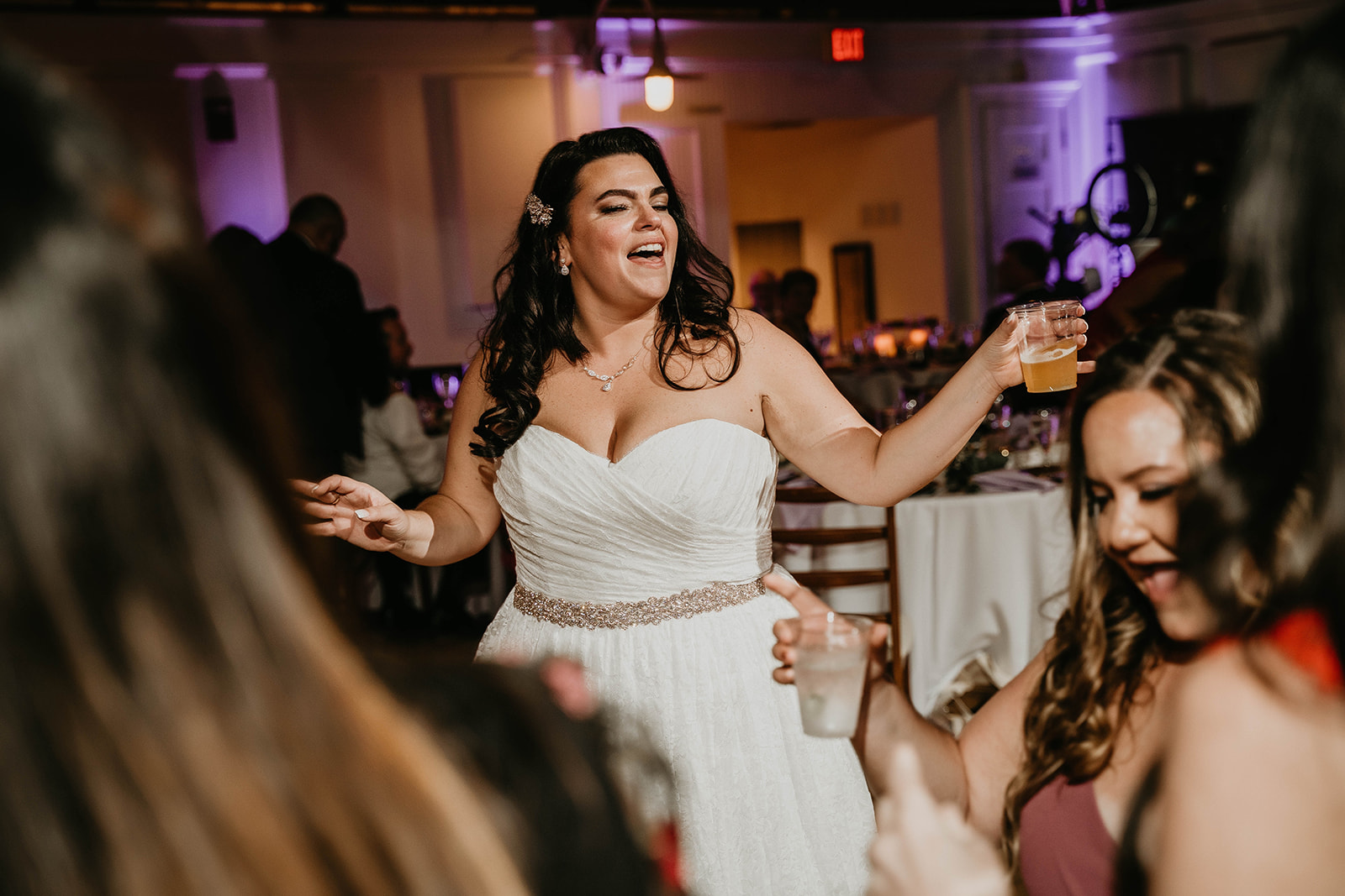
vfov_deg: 23.4
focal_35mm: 58
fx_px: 2167
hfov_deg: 34.5
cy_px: 448
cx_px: 672
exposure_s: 1/60
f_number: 3.5
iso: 800
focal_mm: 58
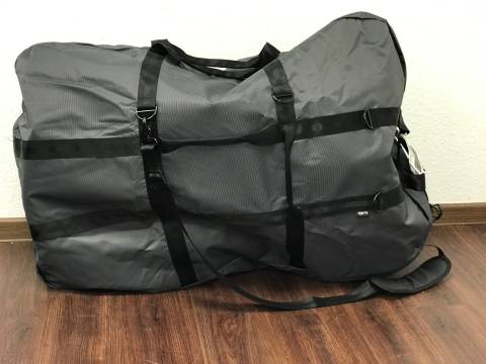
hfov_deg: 33.8
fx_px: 800
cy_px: 182
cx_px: 243
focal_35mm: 57
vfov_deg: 25.7
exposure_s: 1/50
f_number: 2.8
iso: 250
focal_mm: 6.6
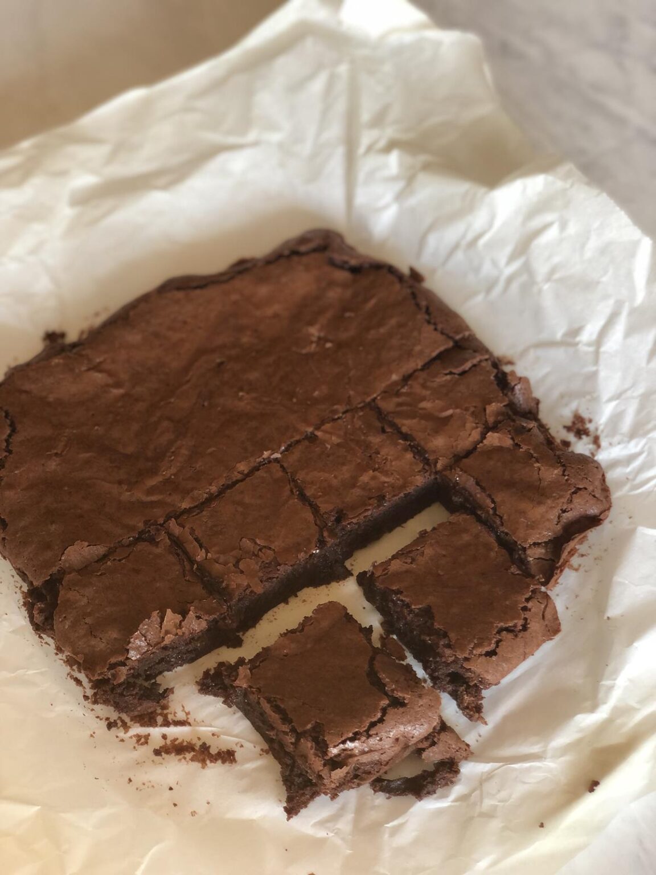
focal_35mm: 52
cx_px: 328
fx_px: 1314
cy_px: 438
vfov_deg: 36.8
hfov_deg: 28.0
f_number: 2.4
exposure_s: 1/60
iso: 64
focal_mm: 6
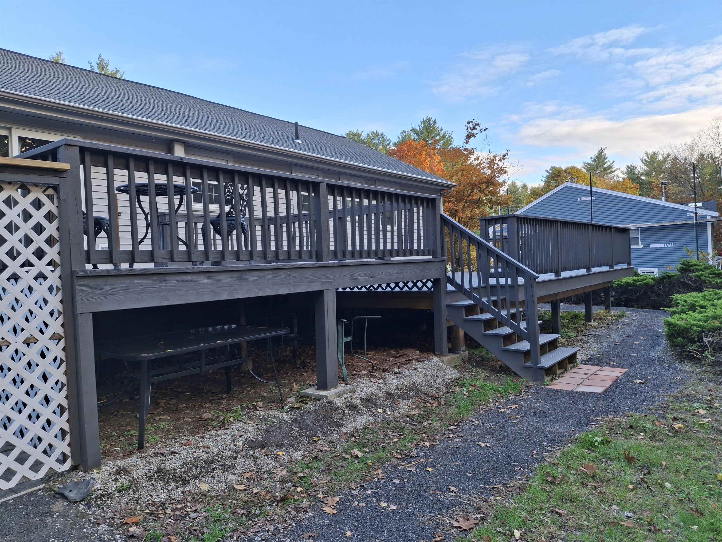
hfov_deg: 69.4
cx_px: 361
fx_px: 521
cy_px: 271
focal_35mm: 25
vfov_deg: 54.9
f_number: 1.8
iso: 32
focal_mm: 4.69
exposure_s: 1/255
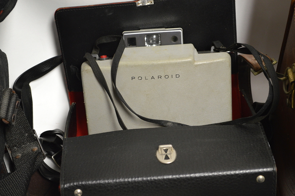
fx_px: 675
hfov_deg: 24.6
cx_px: 148
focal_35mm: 82
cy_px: 98
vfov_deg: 16.5
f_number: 5.6
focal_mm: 55
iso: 720
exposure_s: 1/15
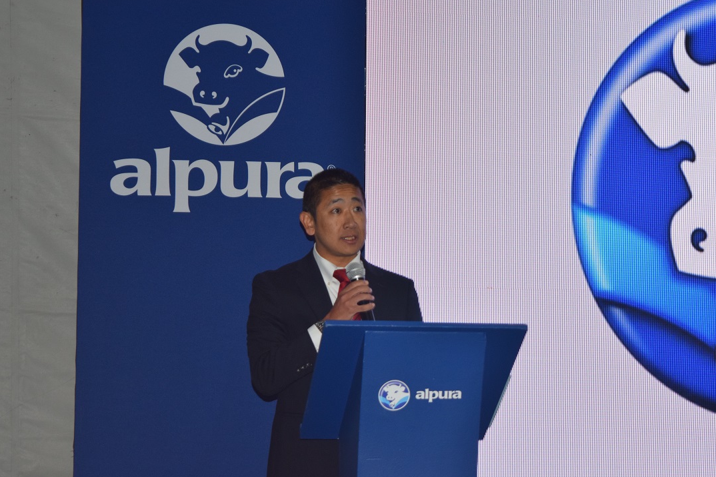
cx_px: 355
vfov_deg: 16.2
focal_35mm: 85
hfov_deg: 24.0
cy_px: 239
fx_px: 1681
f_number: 5.6
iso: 900
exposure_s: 1/60
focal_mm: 55
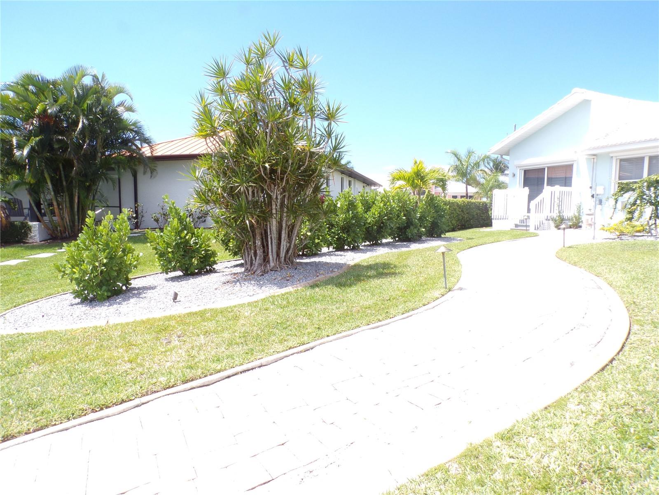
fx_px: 457
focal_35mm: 24
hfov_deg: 71.6
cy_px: 248
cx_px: 330
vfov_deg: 56.8
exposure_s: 1/60
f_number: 8
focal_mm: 4.3
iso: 80
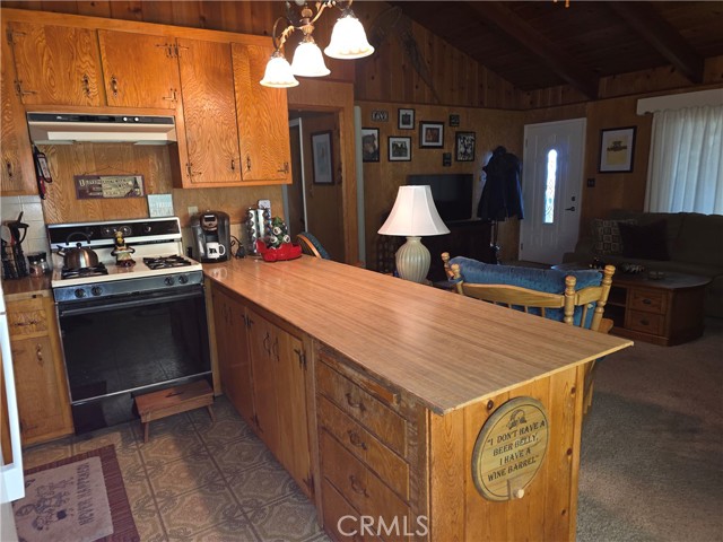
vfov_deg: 58.9
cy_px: 271
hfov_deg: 73.9
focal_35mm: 23
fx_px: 480
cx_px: 362
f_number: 1.7
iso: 160
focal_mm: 6.3
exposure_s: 1/24
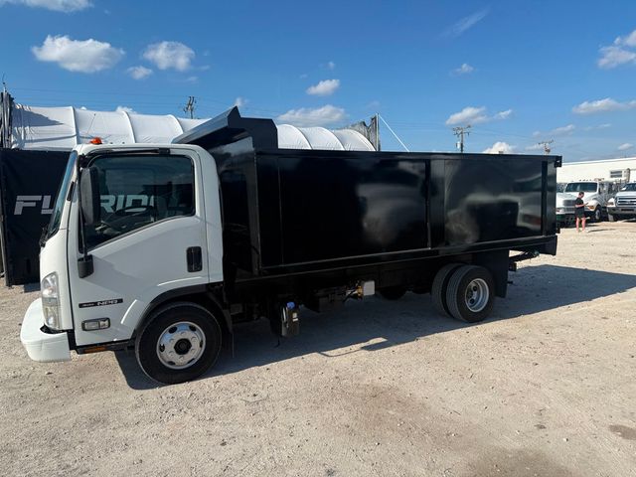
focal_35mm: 24
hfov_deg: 71.6
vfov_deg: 56.8
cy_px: 238
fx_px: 441
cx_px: 318
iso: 80
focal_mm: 6.76
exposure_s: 1/5714
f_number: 1.78
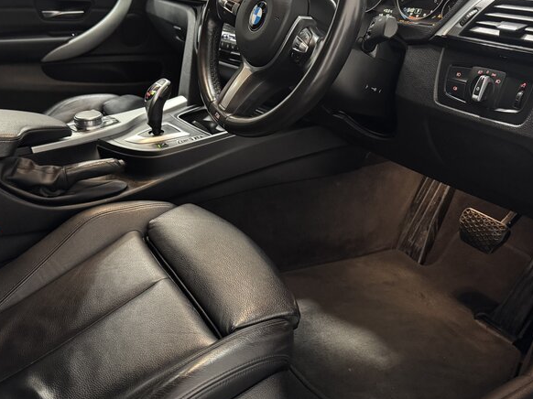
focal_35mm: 33
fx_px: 508
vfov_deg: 42.5
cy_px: 141
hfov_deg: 55.3
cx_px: 252
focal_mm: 6.76
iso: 800
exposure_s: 1/25
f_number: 1.78
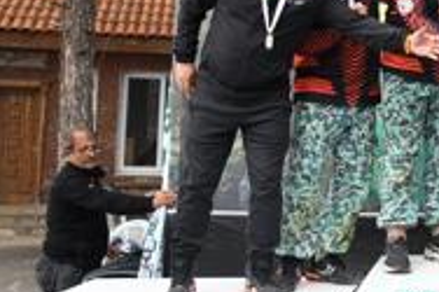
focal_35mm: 67
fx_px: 816
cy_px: 42
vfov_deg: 20.0
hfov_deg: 27.3
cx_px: 496
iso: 1000
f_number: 7.1
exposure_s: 1/500
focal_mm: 24
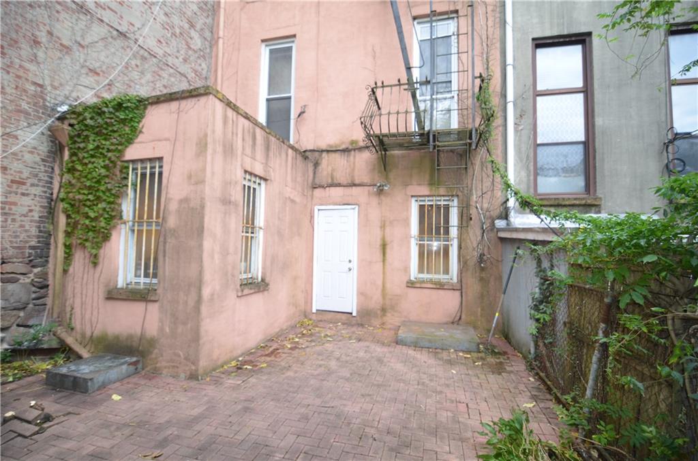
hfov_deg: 95.1
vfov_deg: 71.7
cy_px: 230
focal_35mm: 16
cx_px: 349
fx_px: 319
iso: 400
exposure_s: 1/100
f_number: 2.8
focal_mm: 11
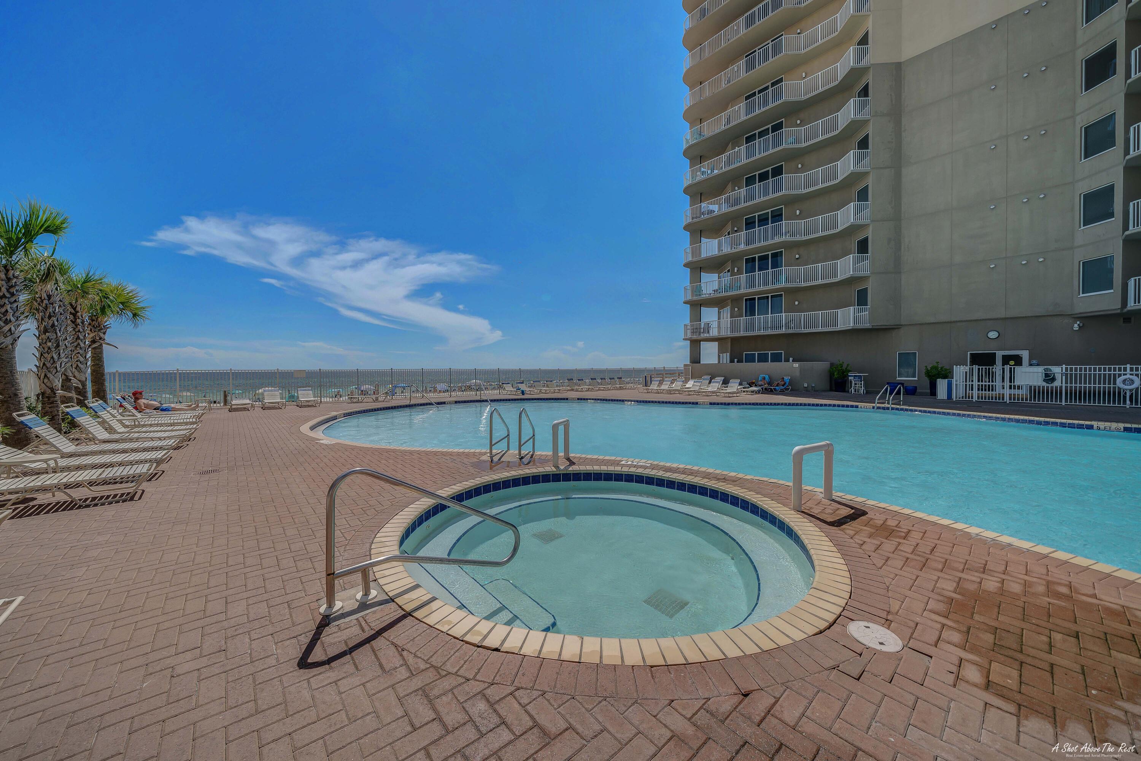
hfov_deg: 112.6
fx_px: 380
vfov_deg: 90.0
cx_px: 570
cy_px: 380
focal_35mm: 12
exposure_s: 1/1600
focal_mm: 12
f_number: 5.6
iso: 100
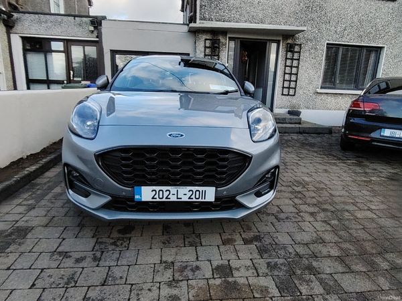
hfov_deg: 91.0
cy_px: 150
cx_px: 201
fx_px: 197
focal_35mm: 17
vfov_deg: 74.7
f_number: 2.2
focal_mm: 1.42
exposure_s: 1/469
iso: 100
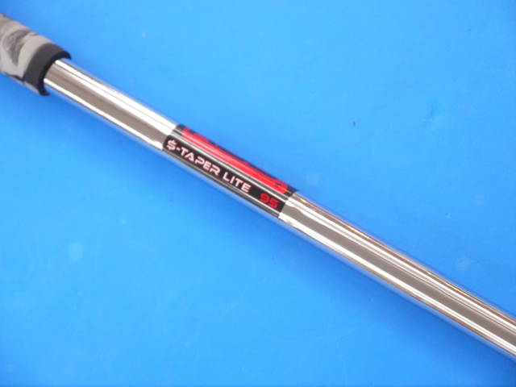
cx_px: 258
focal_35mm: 84
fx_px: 1252
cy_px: 194
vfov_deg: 17.6
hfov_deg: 23.3
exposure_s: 1/100
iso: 800
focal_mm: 42
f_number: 5.6
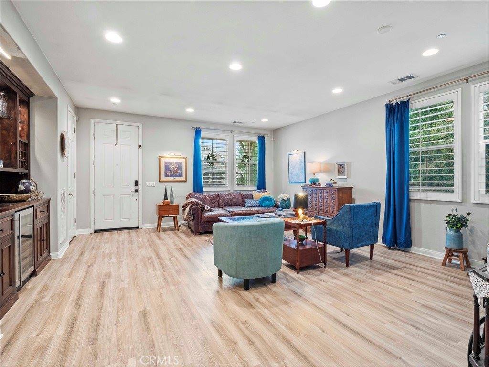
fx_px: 226
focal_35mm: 16
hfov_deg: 94.5
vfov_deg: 78.1
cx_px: 244
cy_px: 184
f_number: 9
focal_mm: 8
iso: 200
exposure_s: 2.5
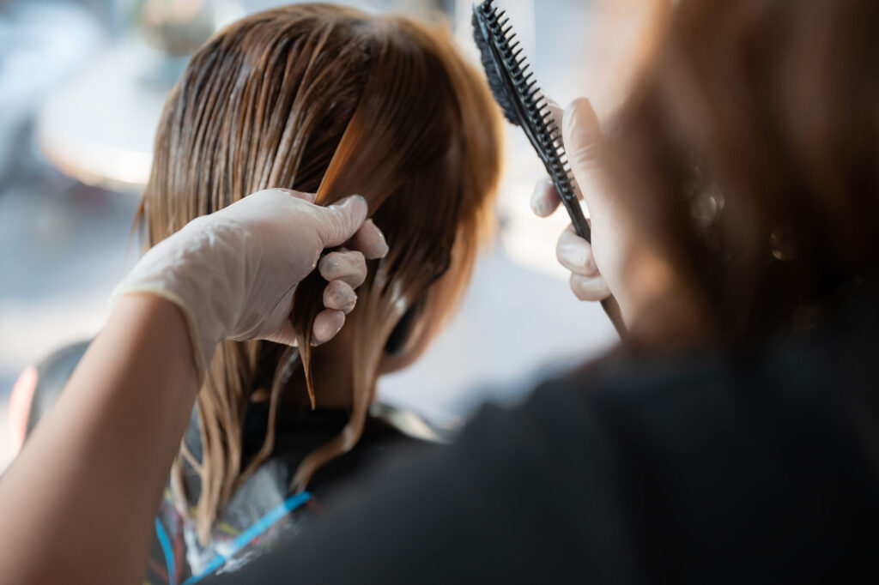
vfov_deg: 19.4
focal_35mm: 70
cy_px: 292
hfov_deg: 28.9
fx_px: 1709
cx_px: 440
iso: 200
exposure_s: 1/250
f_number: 2.8
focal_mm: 70
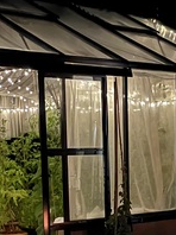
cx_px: 149
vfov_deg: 19.1
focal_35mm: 101
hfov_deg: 14.5
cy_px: 221
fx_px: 686
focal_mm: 5.1
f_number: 1.6
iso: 2000
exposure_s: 1/9
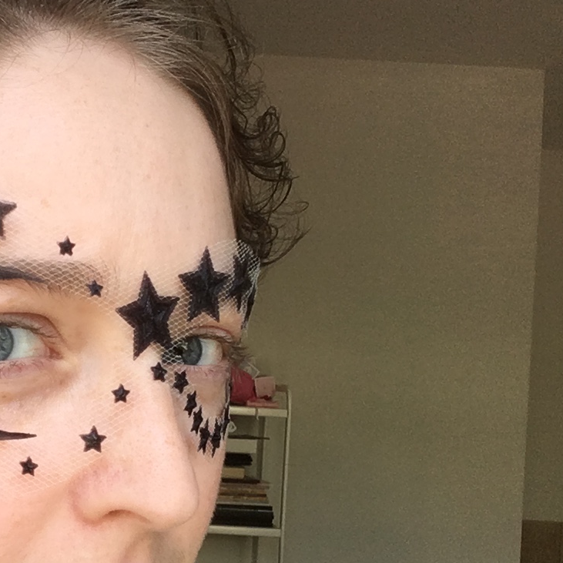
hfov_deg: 33.9
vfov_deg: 35.1
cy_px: 367
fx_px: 883
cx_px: 82
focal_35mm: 48
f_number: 2.4
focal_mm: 2.15
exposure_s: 1/120
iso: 50
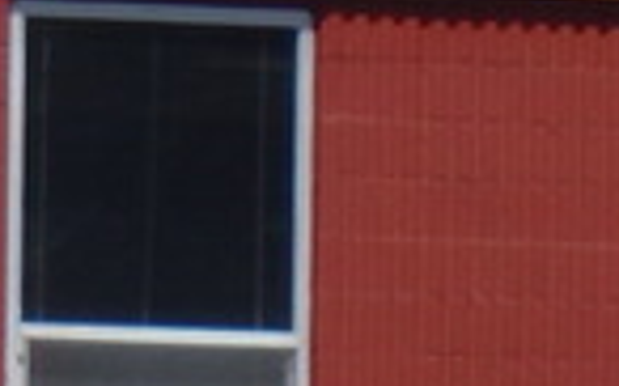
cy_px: 1362
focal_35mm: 1042
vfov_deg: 1.3
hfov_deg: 2.0
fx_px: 17565
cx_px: 801
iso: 125
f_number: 5.9
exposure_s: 1/800
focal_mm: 25
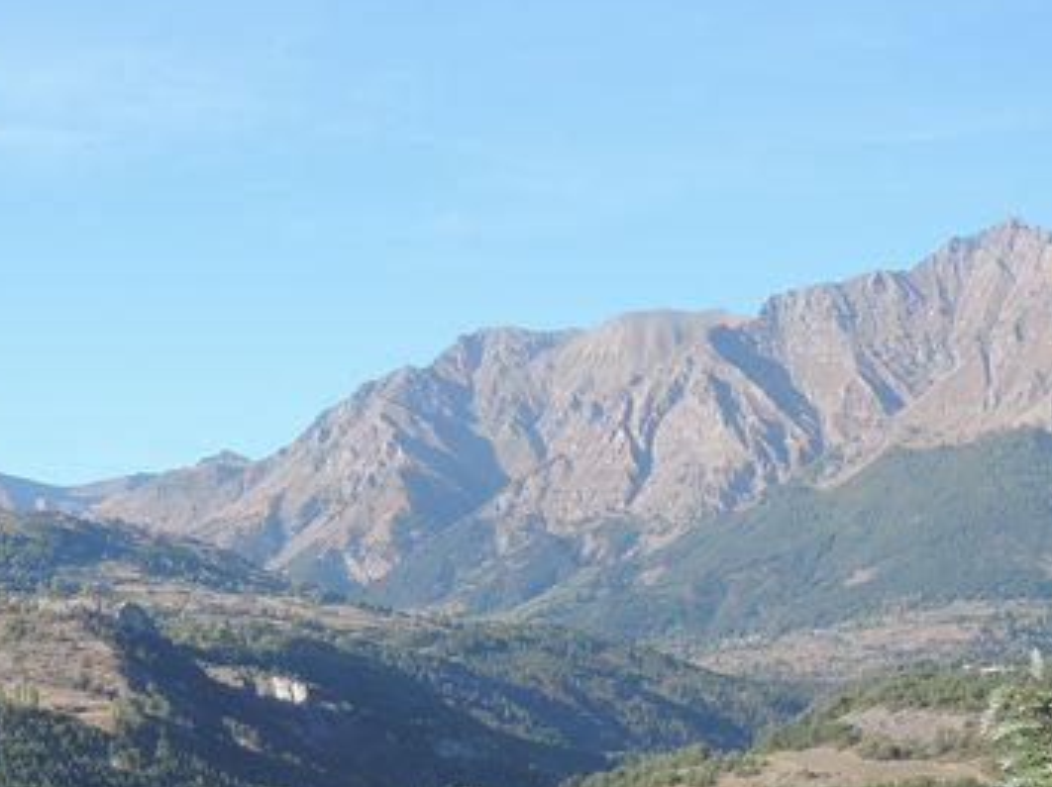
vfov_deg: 14.7
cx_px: 113
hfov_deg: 19.5
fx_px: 3007
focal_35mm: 99
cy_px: 793
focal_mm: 7.5
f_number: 3.5
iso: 80
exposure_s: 1/400
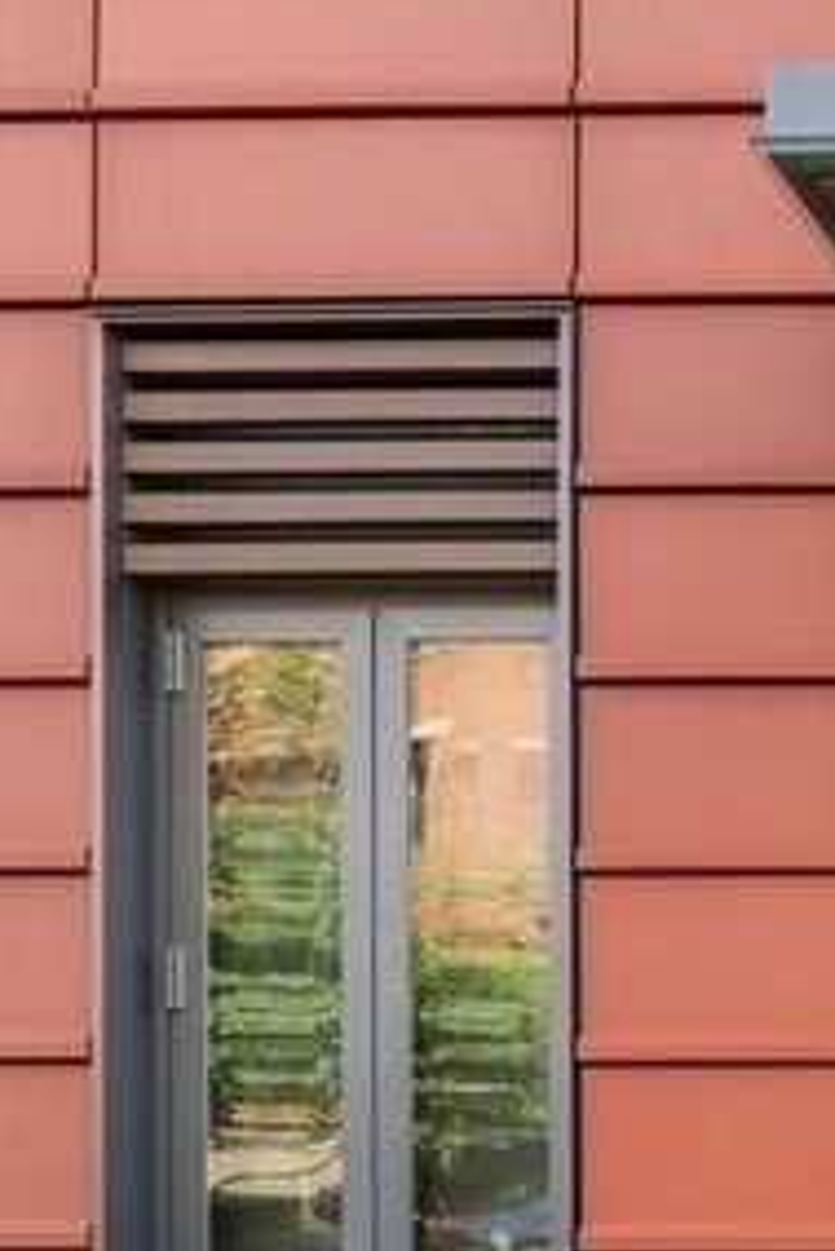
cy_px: 1280
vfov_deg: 30.7
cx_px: 1498
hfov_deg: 18.1
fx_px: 2085
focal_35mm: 60
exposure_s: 1/40
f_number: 8
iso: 200
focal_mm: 17
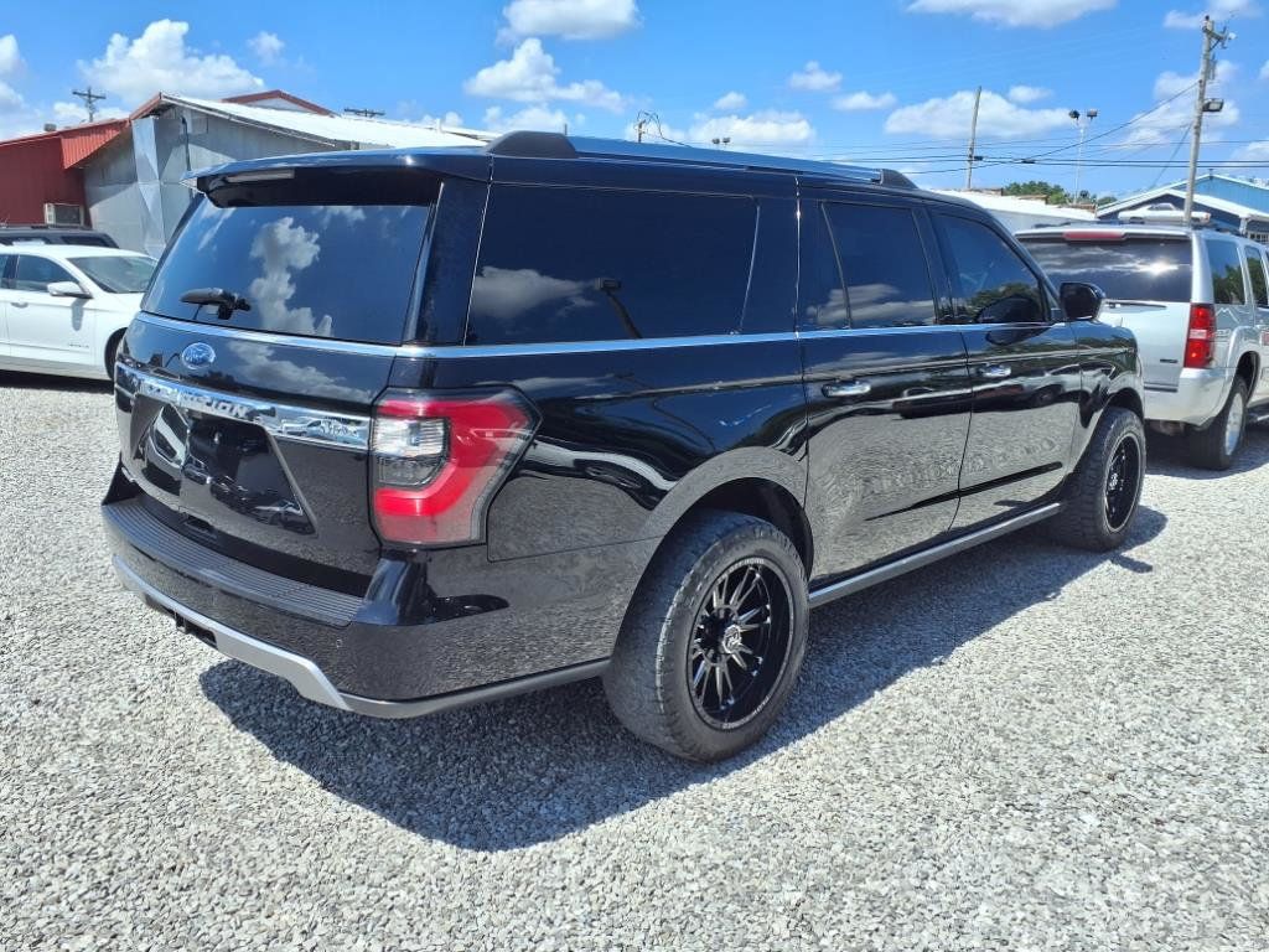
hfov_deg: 65.3
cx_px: 634
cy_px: 476
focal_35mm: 27
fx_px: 990
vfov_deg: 51.4
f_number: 1.9
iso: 40
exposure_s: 1/2000
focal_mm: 3.58
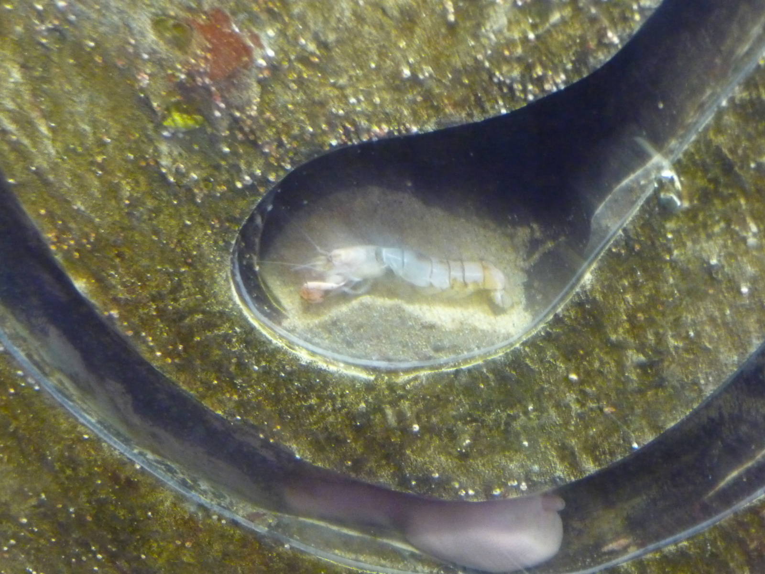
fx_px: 1856
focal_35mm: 84
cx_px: 382
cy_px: 287
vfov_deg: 17.6
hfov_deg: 23.3
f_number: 4.7
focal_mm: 14.2
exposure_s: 1/4
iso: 800
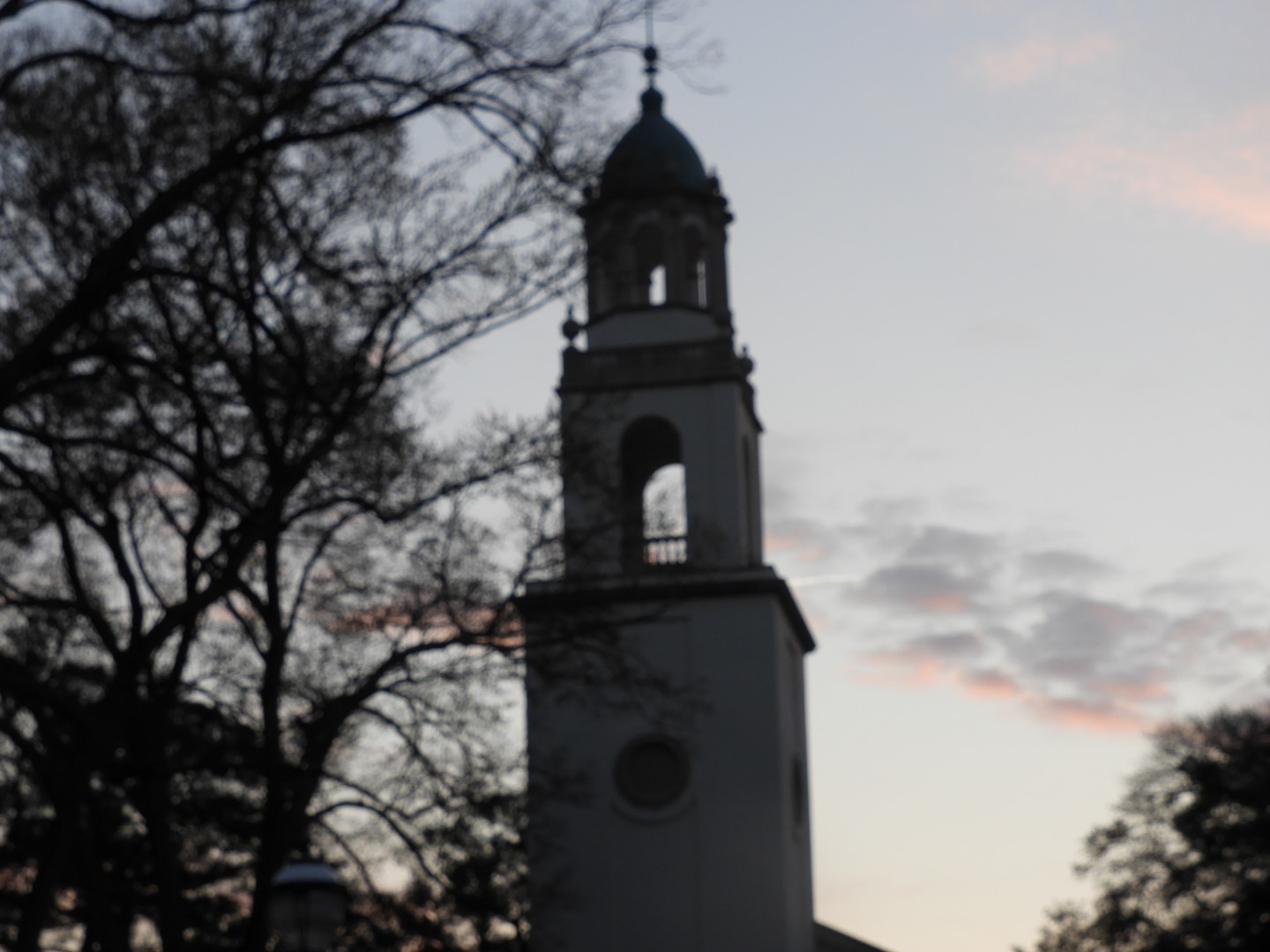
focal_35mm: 105
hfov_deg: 18.7
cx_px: 635
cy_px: 476
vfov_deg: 14.1
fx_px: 3852
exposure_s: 1/80
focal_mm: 18.8
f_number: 4.8
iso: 100
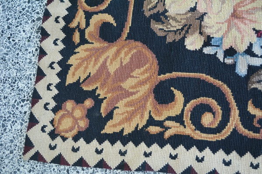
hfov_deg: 37.9
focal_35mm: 52
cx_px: 131
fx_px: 382
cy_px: 87
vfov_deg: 25.8
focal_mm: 35
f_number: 5
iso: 640
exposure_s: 1/60
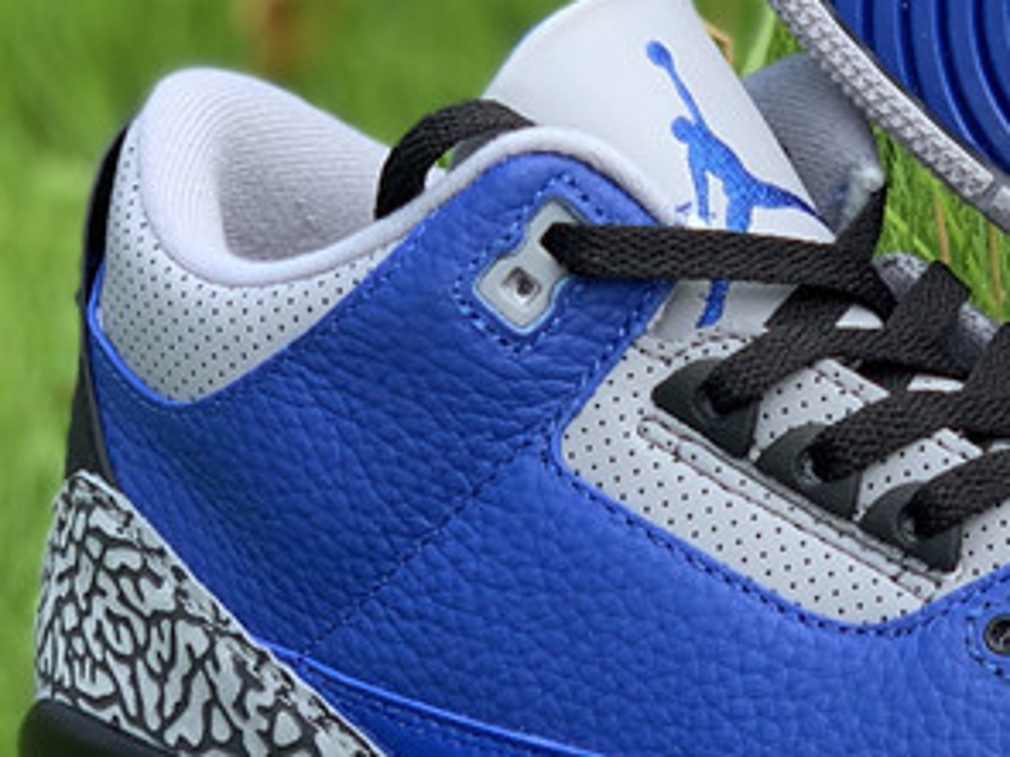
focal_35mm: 150
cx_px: 1089
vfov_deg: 9.9
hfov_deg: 12.9
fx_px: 4375
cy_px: 471
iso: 16
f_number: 2.4
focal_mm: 6
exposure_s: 1/224
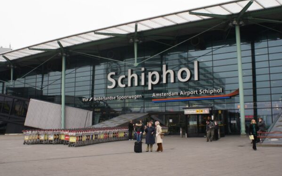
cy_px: 84
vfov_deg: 32.0
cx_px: 141
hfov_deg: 49.3
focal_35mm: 40
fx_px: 307
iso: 100
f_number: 6.3
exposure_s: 1/60
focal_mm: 26
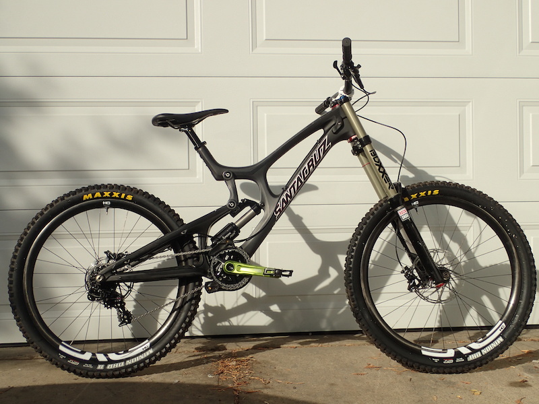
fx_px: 716
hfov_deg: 41.2
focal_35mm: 46
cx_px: 270
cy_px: 202
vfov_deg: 31.5
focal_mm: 8.41
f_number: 4.5
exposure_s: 1/1000
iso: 100
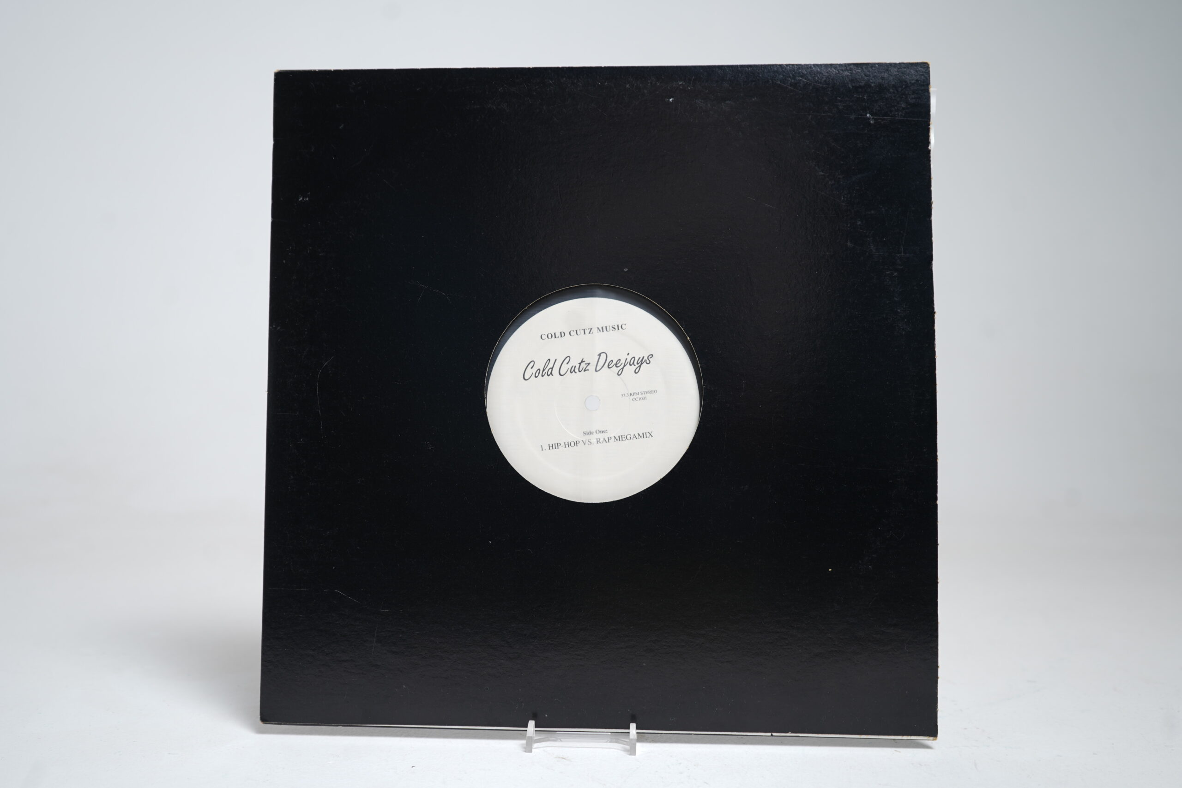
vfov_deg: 40.0
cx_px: 591
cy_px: 394
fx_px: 1083
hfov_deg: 57.2
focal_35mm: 33
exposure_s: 1/6
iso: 64
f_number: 5
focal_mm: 33
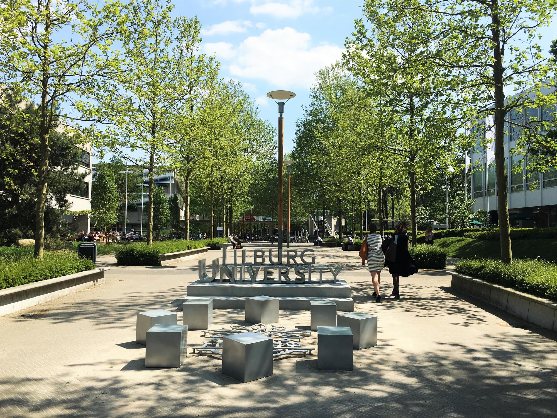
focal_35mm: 29
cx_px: 278
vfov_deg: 48.2
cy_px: 209
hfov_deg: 61.7
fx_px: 467
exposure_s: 1/1538
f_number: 2.2
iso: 25
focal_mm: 4.15
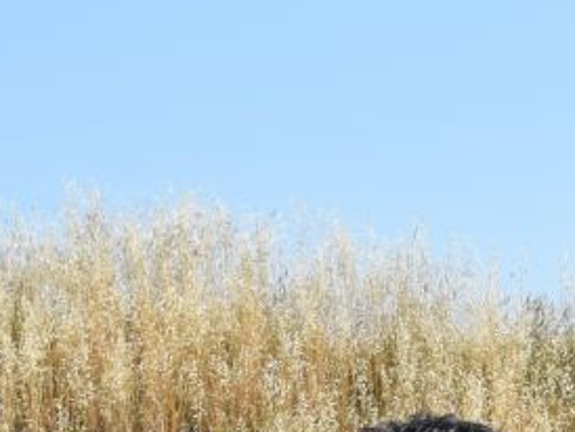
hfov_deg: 10.6
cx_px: 575
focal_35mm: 185
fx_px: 3076
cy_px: 974
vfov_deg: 7.6
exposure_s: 1/320
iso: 200
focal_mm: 22
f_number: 9
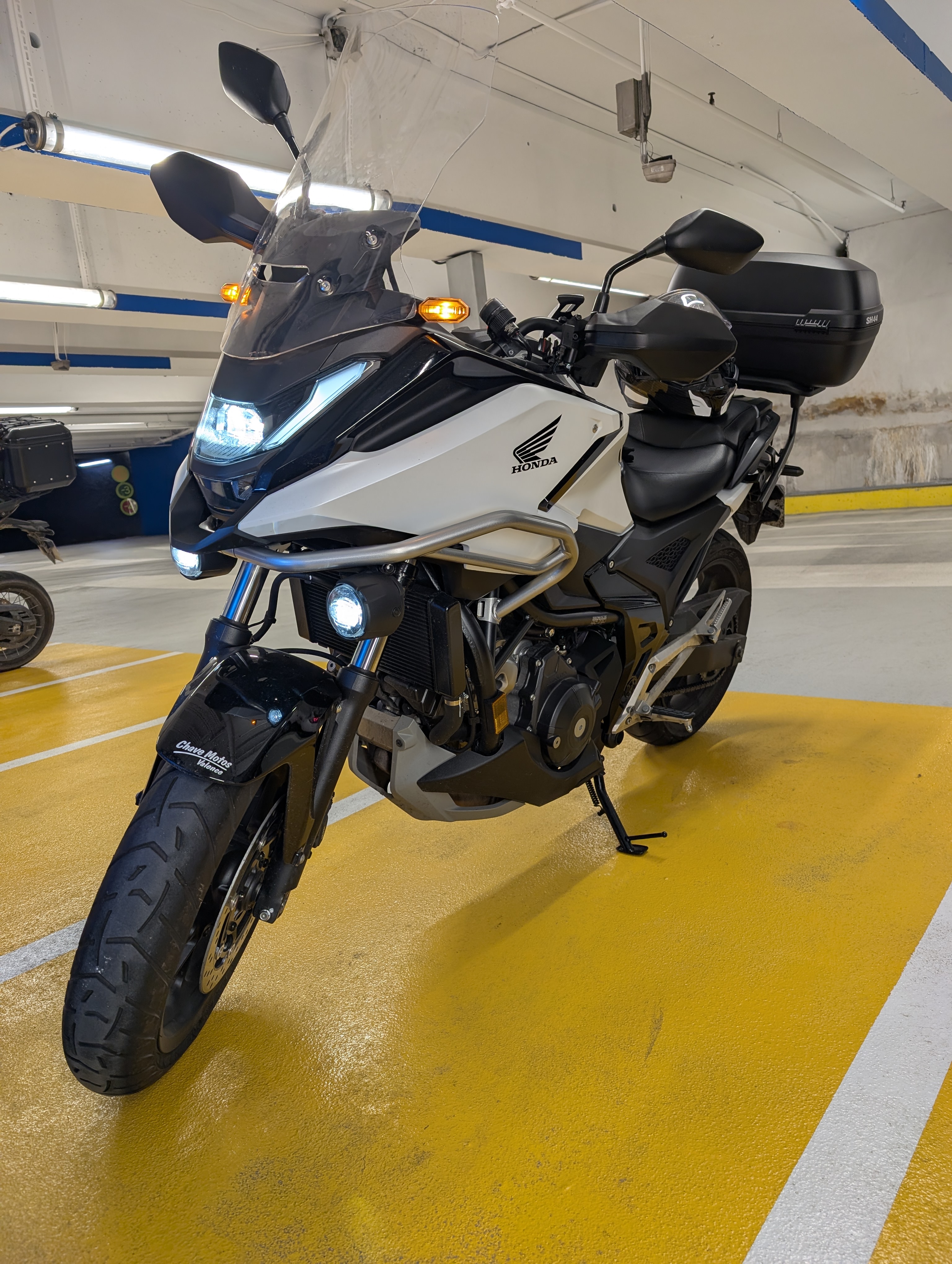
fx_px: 878
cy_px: 632
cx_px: 476
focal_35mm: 24
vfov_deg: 71.5
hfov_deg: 56.9
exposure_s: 1/100
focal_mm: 6.9
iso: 48
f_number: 1.68
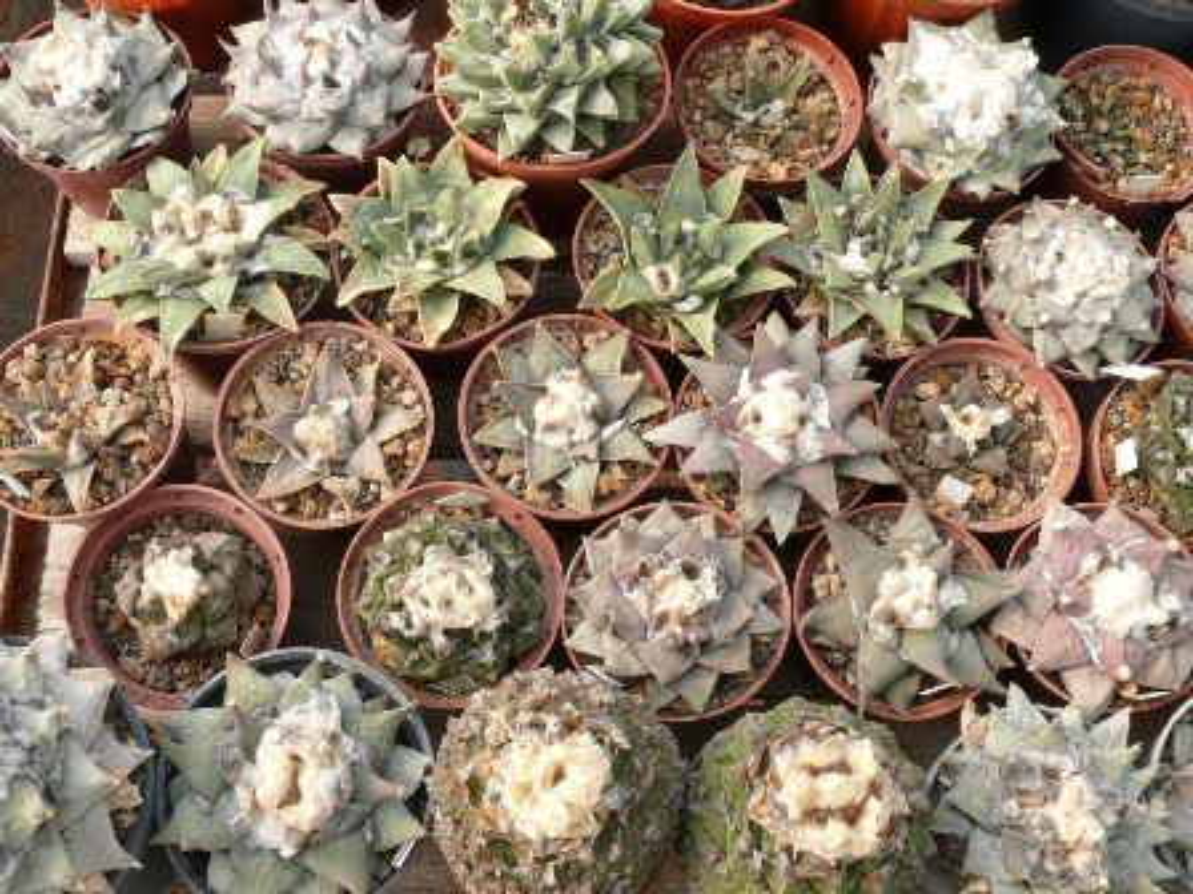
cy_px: 447
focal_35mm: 36
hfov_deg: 51.4
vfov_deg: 39.7
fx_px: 1241
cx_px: 596
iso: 100
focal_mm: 7.7
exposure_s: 1/30
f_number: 10
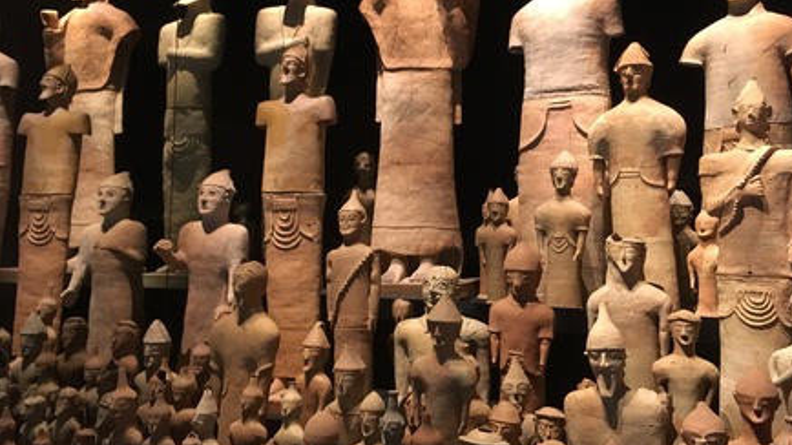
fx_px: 672
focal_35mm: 32
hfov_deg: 61.0
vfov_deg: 36.6
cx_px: 400
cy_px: 182
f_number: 2.2
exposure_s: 1/17
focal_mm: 4.15
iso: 500
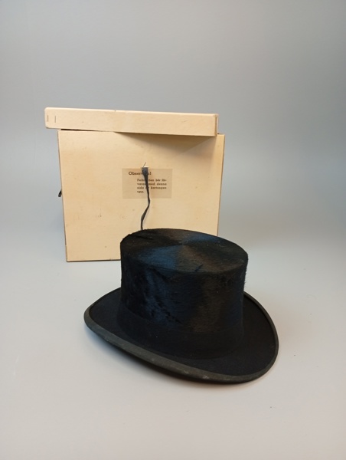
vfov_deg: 65.2
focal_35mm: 27
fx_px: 359
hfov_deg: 51.5
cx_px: 173
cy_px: 230
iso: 339
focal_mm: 3.98
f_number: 1.8
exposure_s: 1/33.3
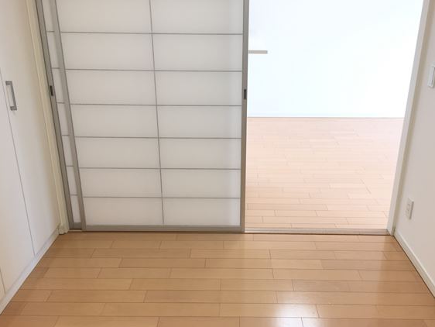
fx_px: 415
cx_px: 229
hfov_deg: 55.3
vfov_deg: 43.0
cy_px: 160
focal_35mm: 33
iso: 32
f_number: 2.2
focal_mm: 4.15
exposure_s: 1/40
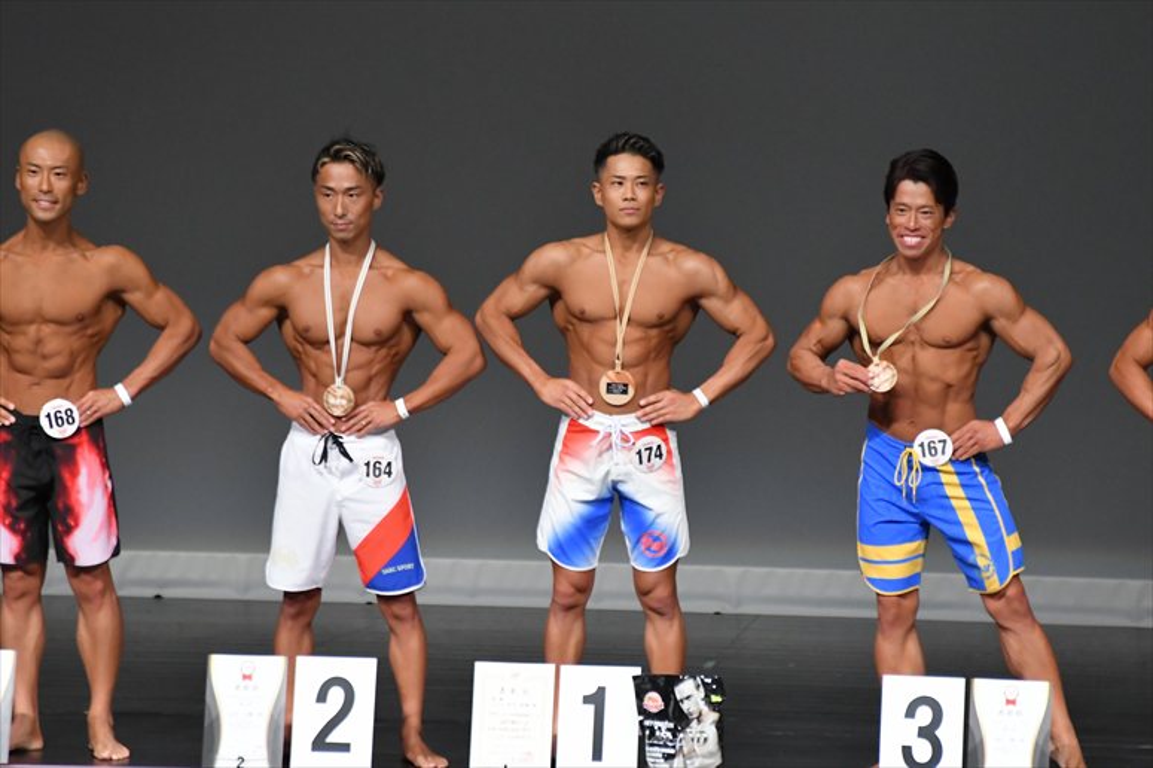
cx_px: 576
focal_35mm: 375
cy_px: 384
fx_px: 12005
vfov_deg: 3.7
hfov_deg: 5.5
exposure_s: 1/400
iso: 5000
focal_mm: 250
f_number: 5.6
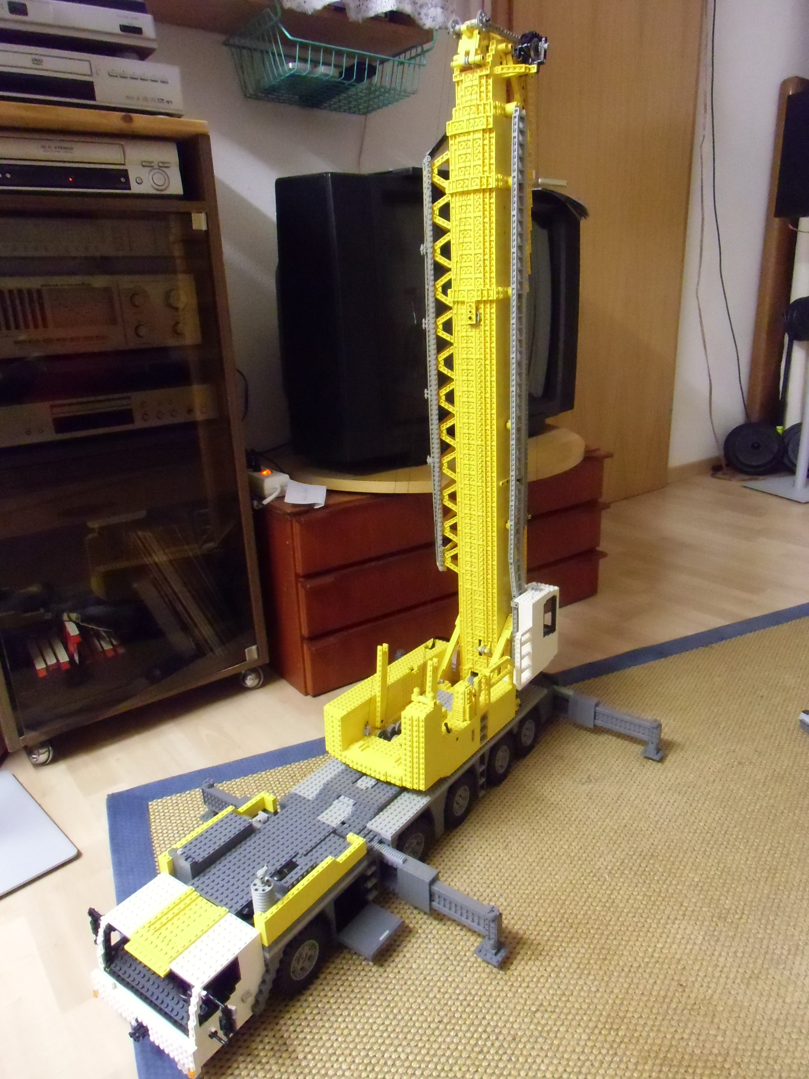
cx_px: 404
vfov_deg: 71.6
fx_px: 748
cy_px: 540
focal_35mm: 24
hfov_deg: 56.8
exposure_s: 1/20
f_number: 3
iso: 800
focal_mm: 4.24
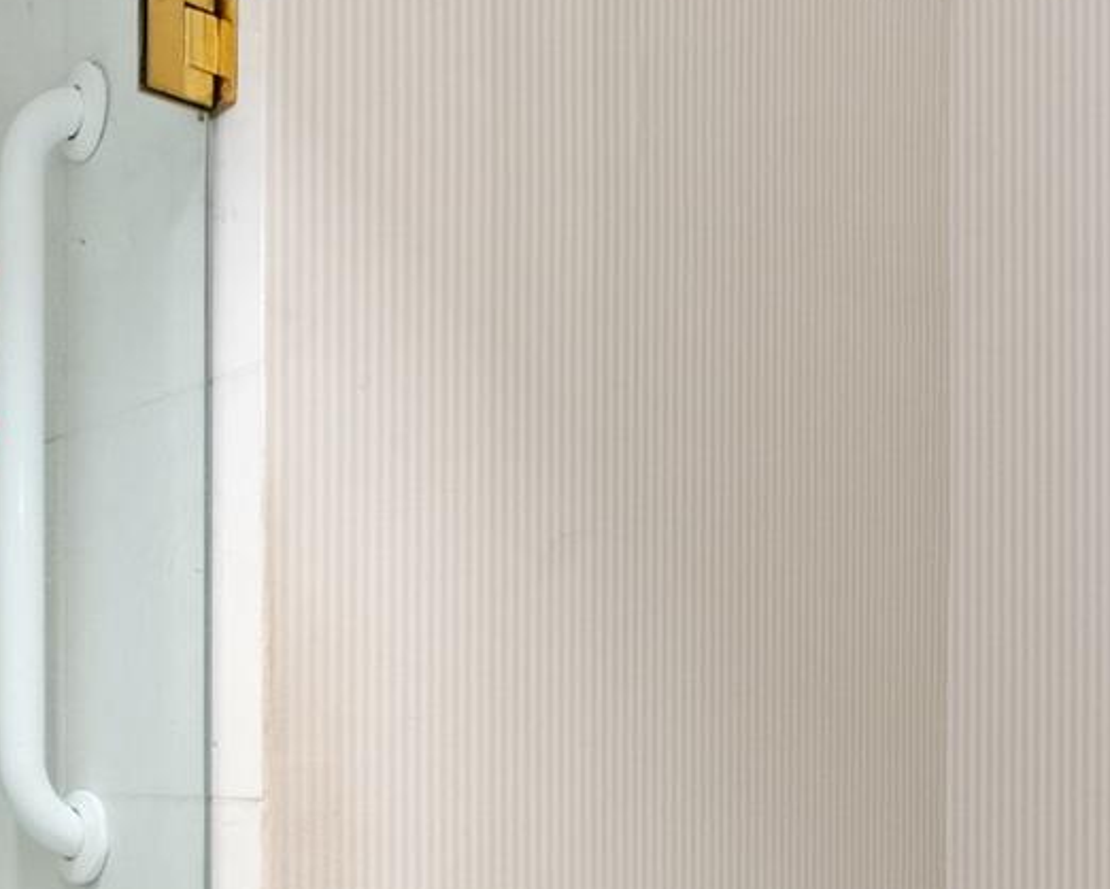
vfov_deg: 31.3
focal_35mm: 46
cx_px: 391
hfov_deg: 39.9
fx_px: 1512
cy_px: 796
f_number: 8
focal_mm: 16
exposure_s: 1/15
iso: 5000
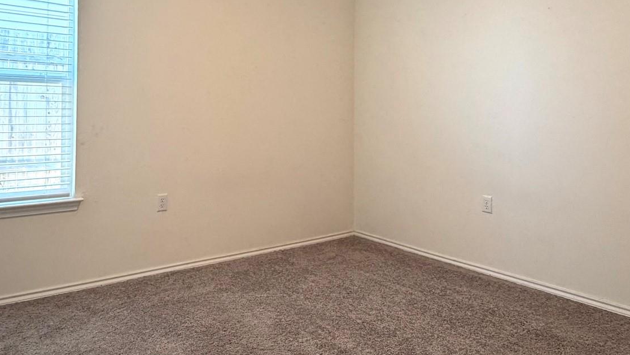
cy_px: 107
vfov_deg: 40.8
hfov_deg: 67.8
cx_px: 286
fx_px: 468
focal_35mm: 28
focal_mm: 2.22
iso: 320
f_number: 2.2
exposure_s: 1/120
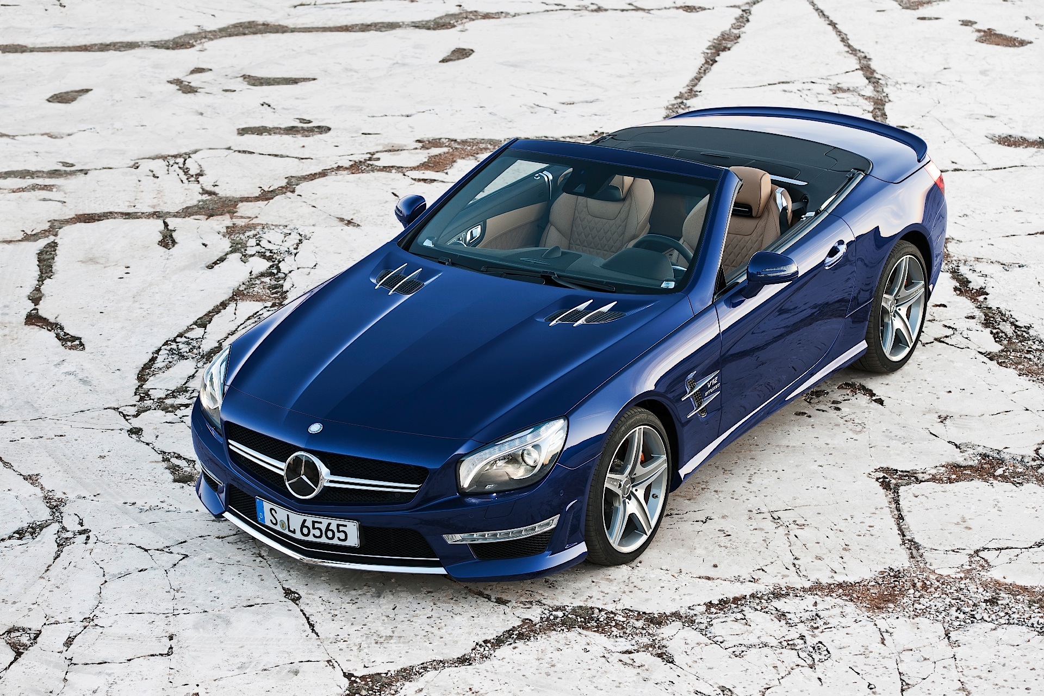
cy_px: 348
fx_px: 2465
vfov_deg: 16.1
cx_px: 522
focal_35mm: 85
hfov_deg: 23.9
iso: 100
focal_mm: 85
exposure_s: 1/40
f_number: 4
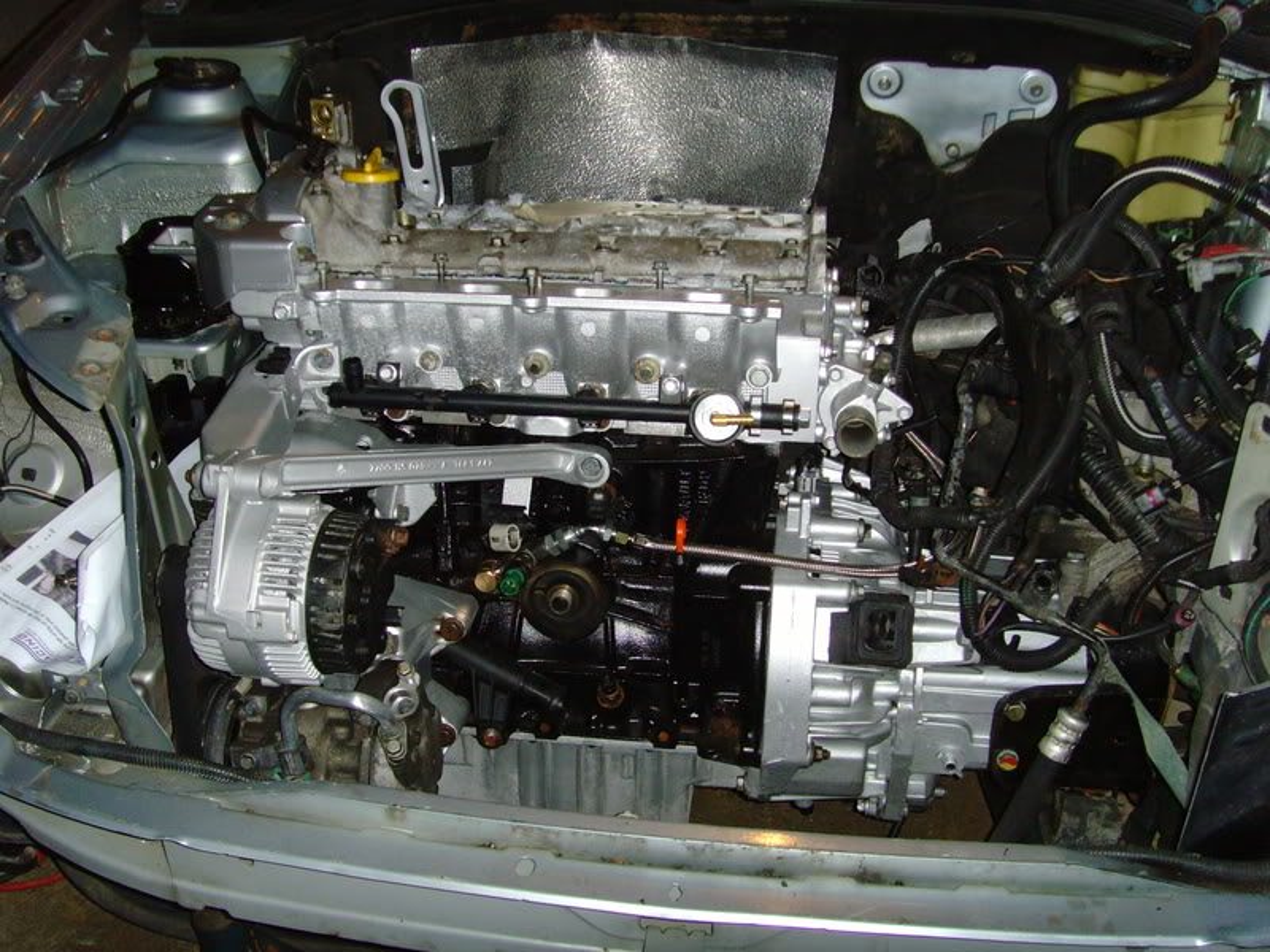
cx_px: 635
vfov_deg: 36.8
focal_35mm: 39
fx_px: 1431
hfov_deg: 47.9
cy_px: 476
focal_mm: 6.6
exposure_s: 1/45
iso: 200
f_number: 3.5
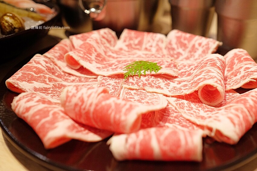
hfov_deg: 54.5
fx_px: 250
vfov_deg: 37.8
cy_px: 86
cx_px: 128
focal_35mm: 35
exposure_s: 1/350
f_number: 2.8
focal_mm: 23
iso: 2000
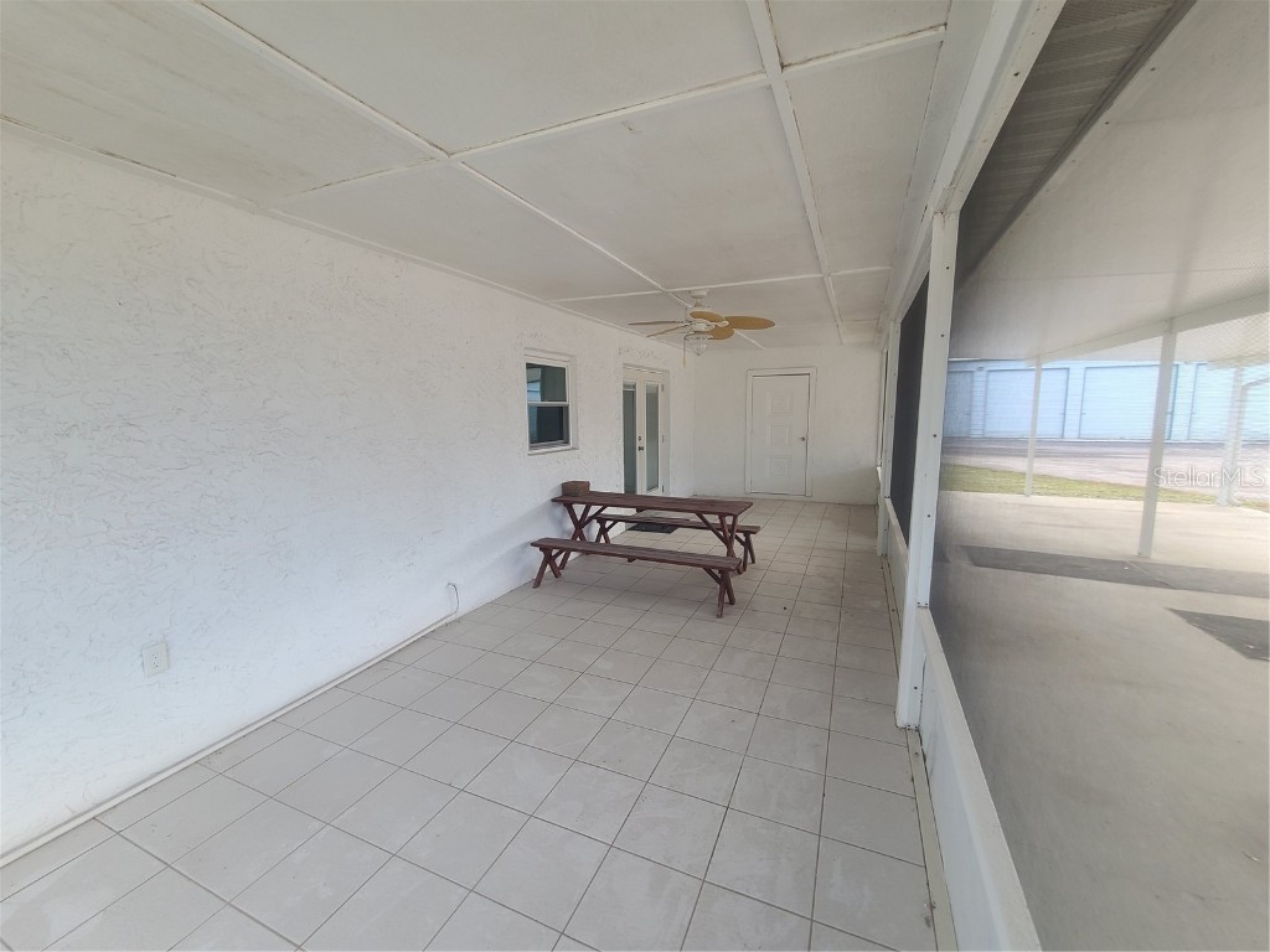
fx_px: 477
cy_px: 476
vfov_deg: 89.9
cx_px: 635
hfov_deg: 106.2
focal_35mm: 13
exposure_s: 1/120
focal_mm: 2.2
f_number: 2.2
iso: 100
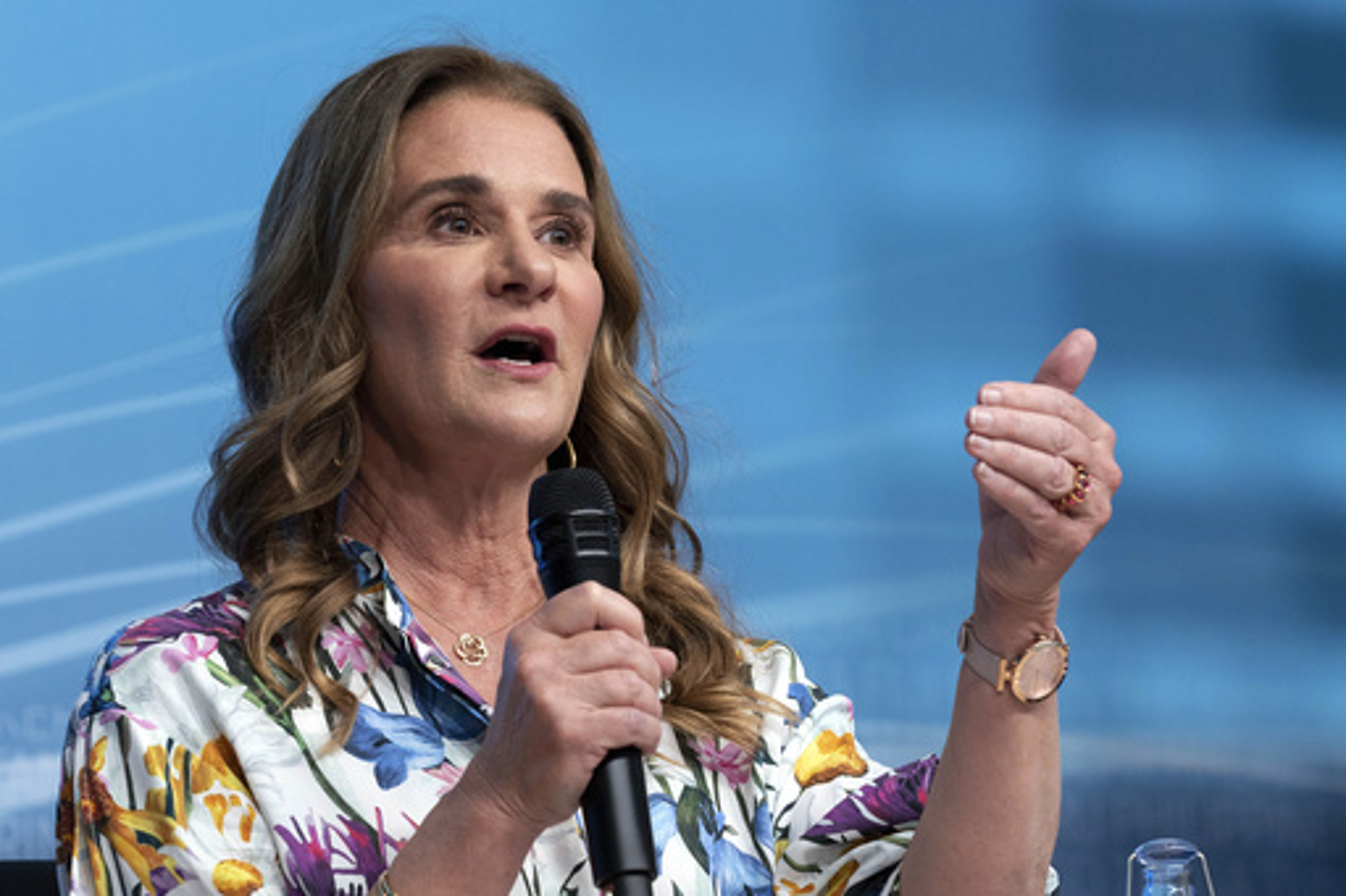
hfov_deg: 10.3
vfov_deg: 6.9
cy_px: 448
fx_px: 7475
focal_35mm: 200
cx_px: 673
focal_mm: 200
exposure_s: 1/320
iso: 1600
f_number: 5
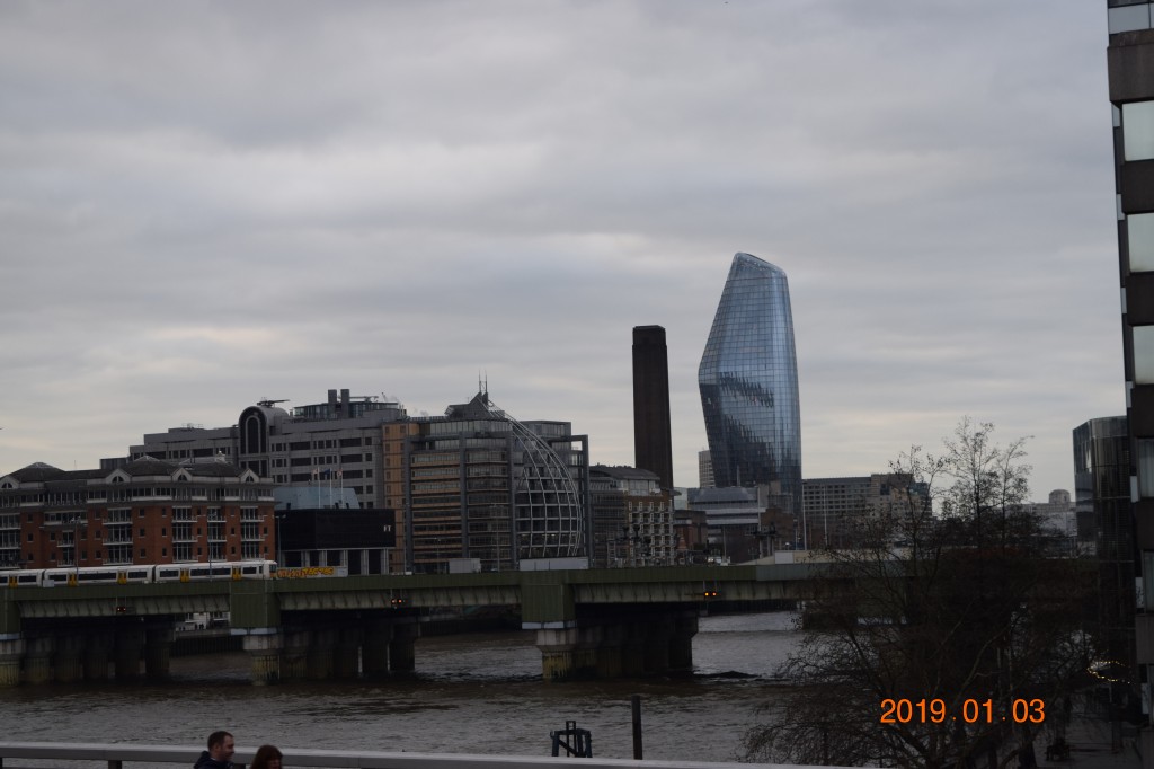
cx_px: 577
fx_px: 2307
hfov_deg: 28.1
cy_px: 384
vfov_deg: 18.9
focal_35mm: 72
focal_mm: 48
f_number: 7.1
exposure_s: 1/200
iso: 400
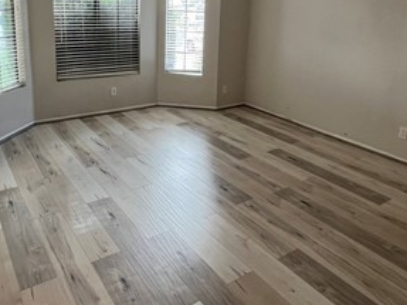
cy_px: 72
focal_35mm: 29
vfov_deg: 46.3
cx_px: 187
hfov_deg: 61.6
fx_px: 341
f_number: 1.8
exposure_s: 1/120
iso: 250
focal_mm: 1.57
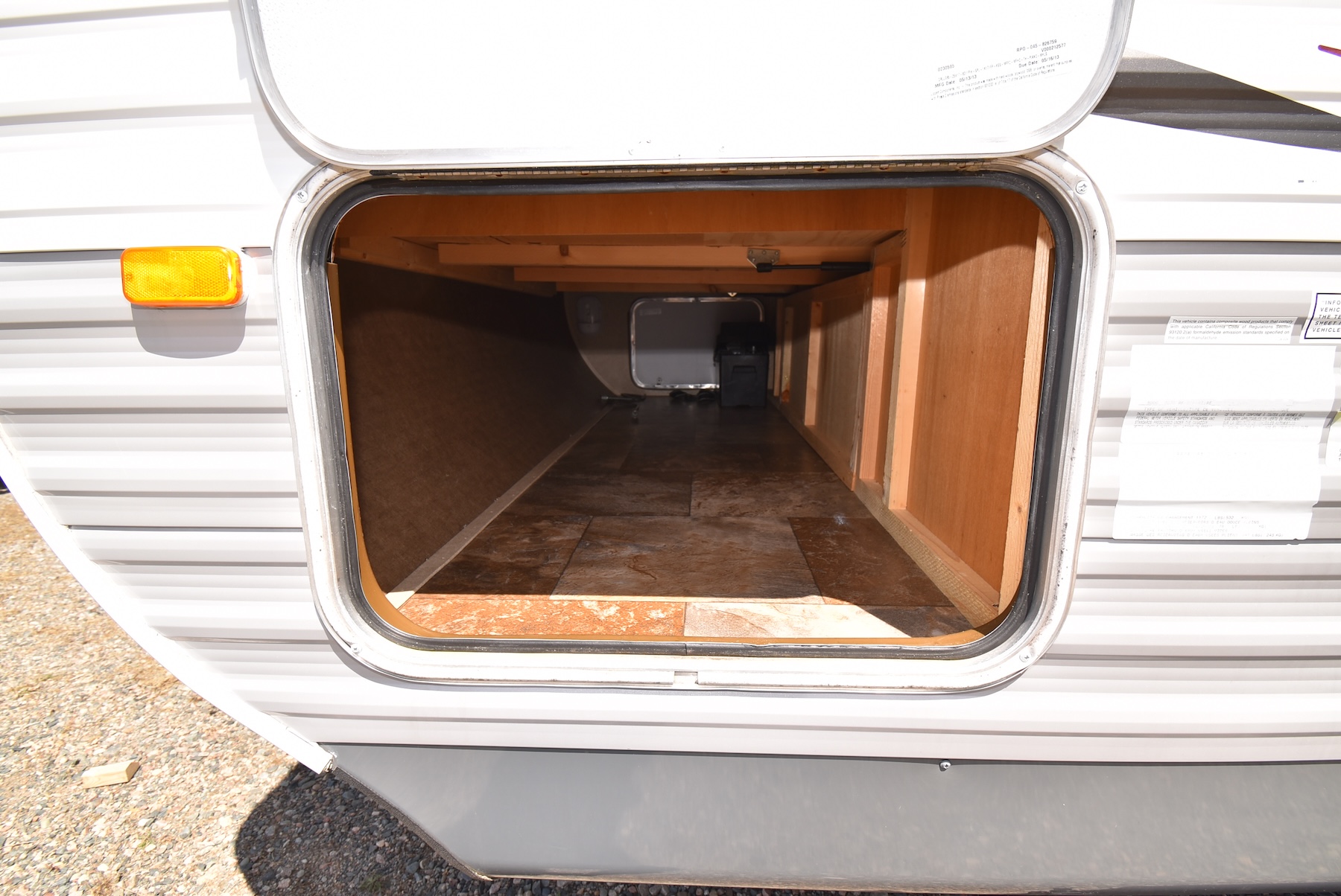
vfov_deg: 77.5
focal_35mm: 15
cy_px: 448
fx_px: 559
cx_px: 670
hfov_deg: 100.3
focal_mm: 10
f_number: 6.3
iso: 100
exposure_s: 1/160
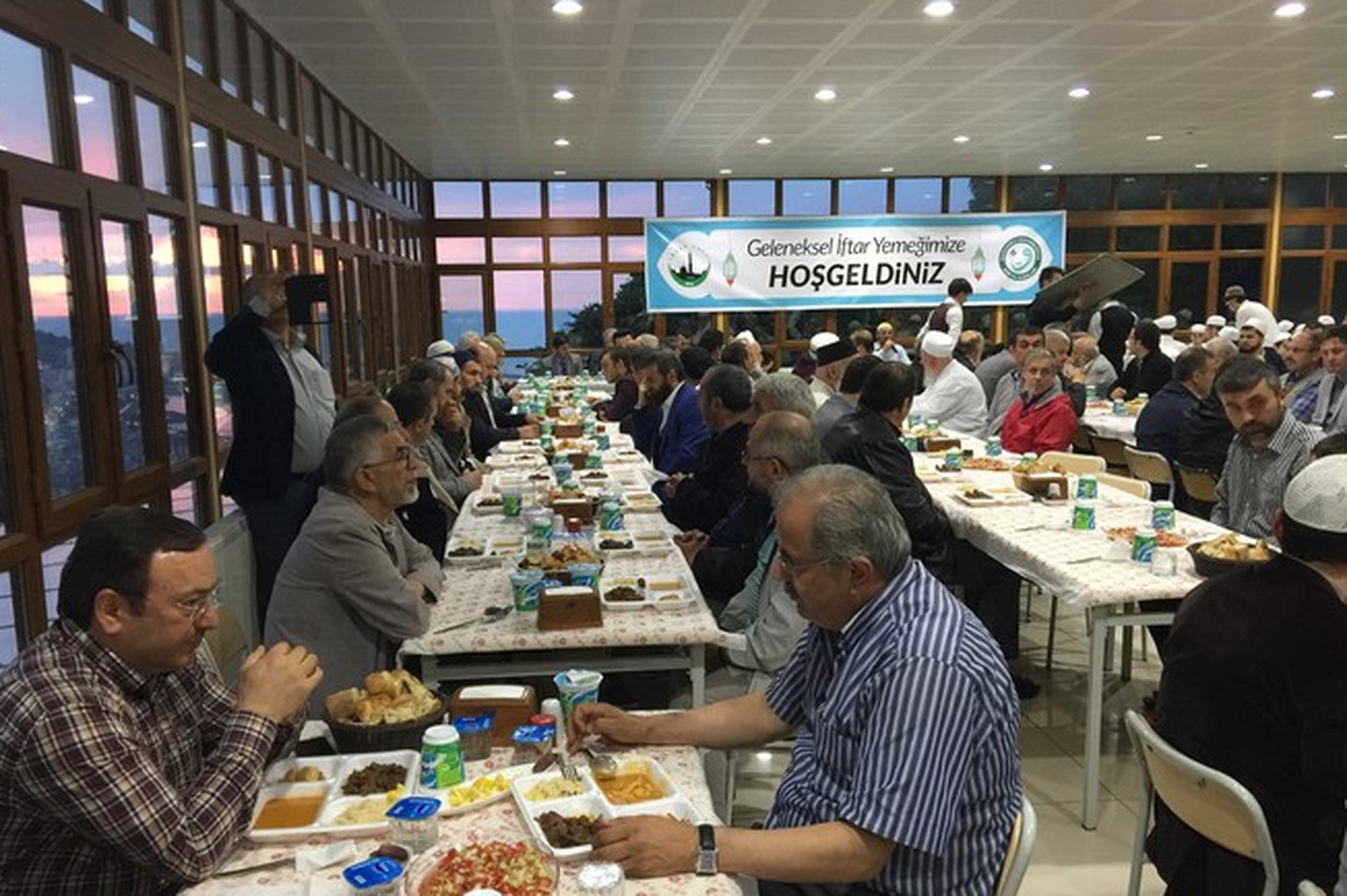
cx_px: 665
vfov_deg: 42.2
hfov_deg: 60.3
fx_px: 1159
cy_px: 508
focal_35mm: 31
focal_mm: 4.15
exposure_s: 1/17
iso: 125
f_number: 2.2
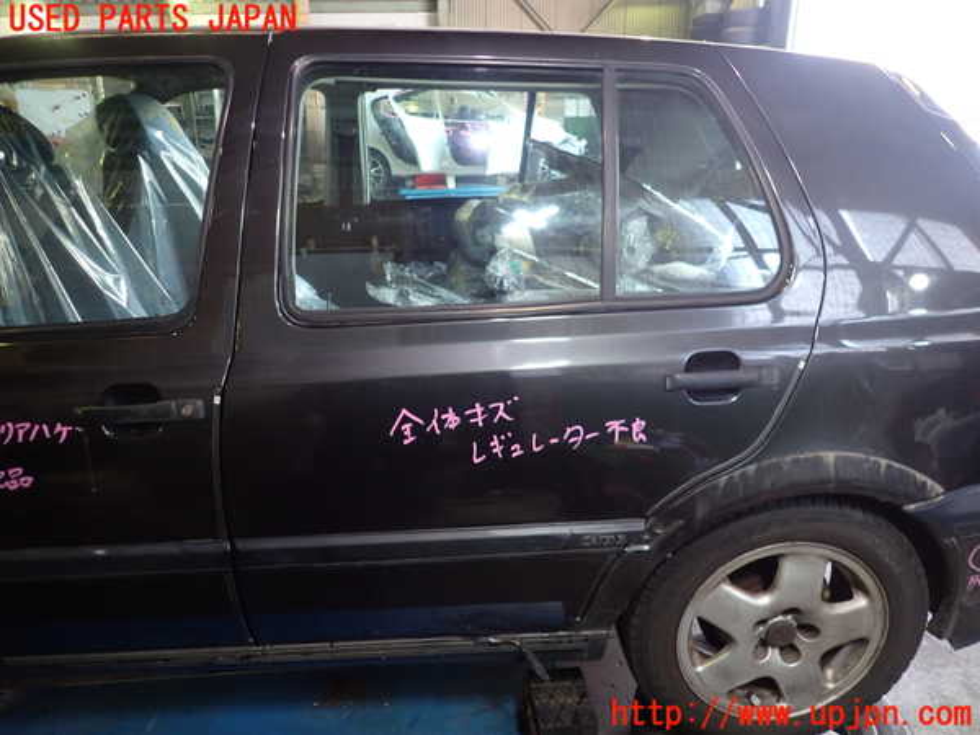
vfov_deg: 54.9
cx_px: 490
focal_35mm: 25
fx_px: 708
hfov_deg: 69.4
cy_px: 368
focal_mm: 4.5
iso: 200
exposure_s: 1/30
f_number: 2
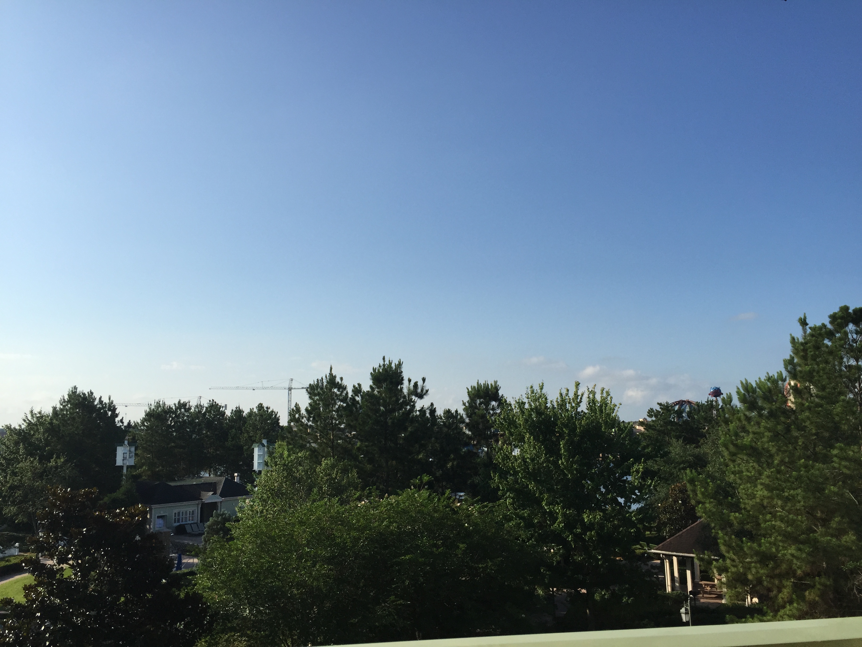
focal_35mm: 29
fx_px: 722
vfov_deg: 48.2
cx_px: 431
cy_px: 324
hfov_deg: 61.7
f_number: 2.2
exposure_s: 1/2825
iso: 32
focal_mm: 4.15
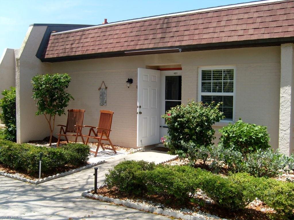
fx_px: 297
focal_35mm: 35
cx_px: 147
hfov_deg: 52.6
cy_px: 110
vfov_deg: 40.7
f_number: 7.1
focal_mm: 5.8
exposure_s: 1/180
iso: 80
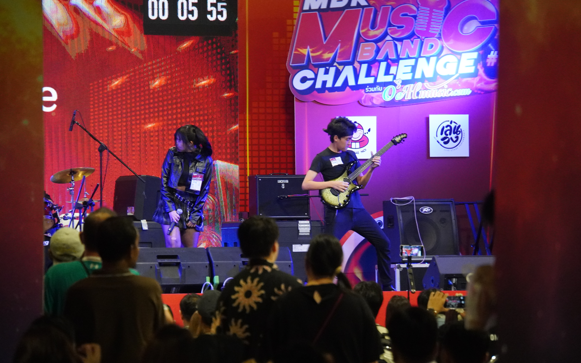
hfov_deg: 6.9
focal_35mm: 306
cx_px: 290
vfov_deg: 4.3
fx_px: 4845
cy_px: 184
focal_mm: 200
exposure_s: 1/320
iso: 6400
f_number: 6.3
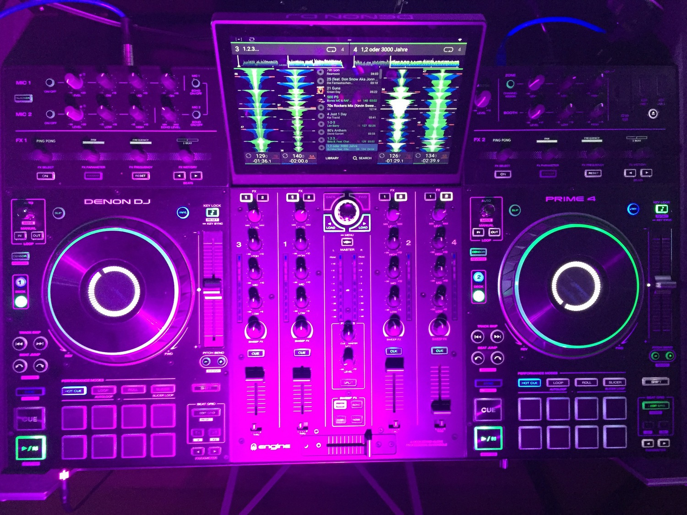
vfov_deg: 48.2
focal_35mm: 29
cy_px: 258
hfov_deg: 61.7
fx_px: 576
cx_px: 344
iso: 250
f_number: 2.2
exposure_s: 1/33
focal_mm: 4.15
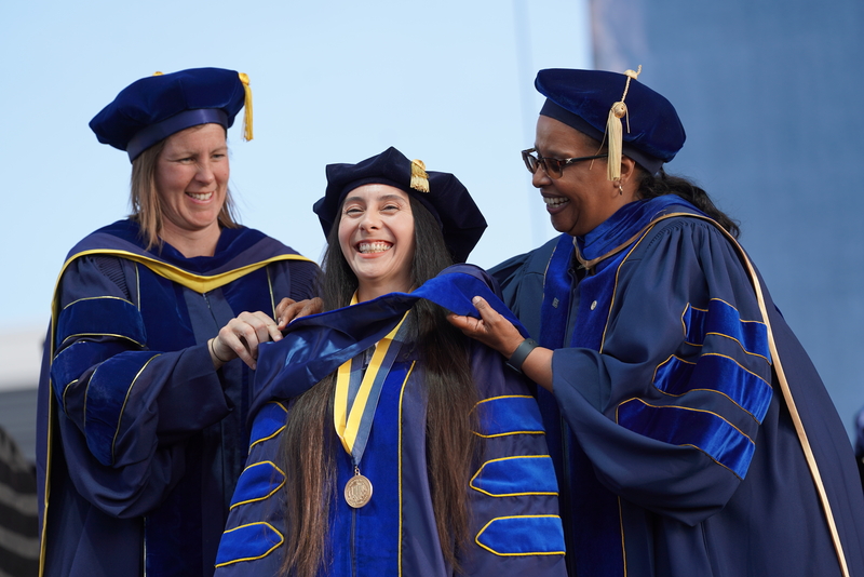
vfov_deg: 6.9
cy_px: 288
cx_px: 432
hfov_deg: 10.3
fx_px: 4801
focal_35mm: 200
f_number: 4
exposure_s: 1/250
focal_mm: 200
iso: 100
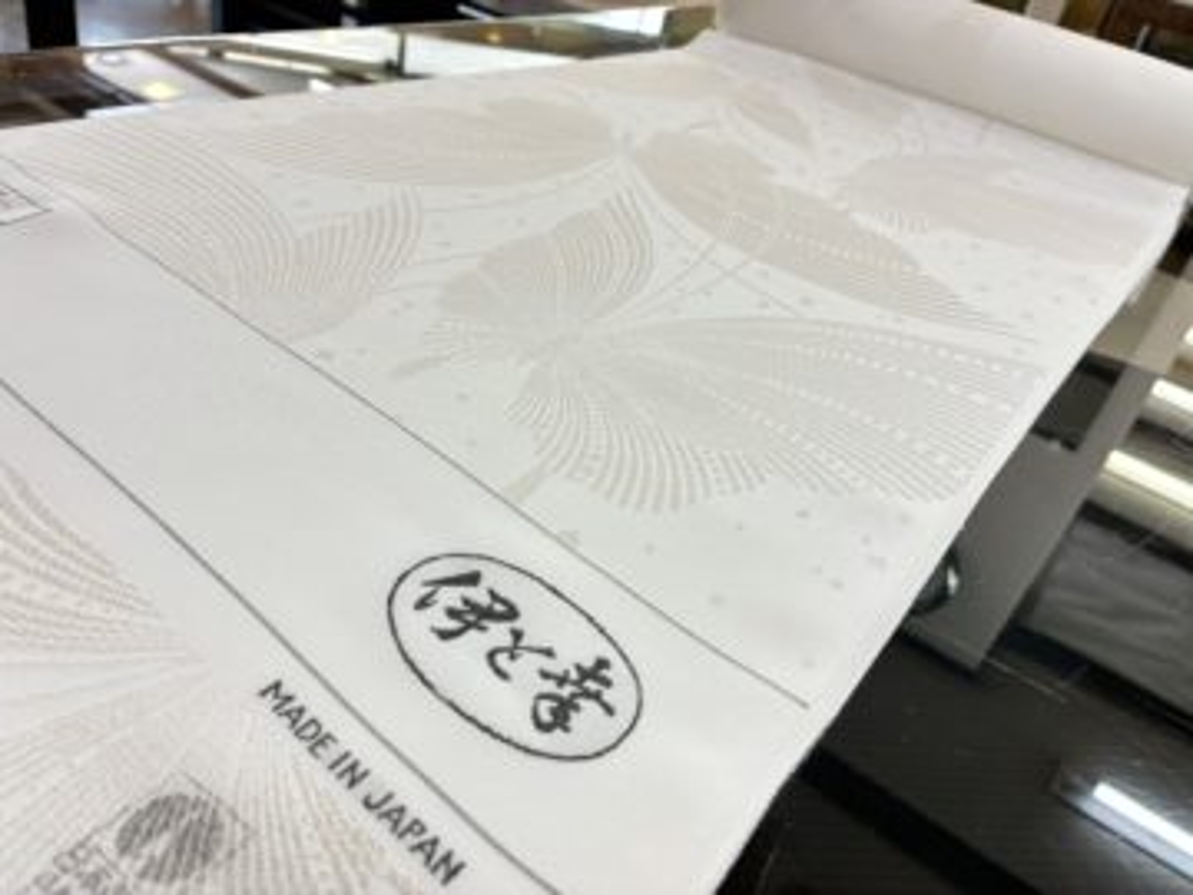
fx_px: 896
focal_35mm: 26
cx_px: 596
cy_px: 448
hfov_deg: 67.3
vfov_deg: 53.1
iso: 125
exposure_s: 1/60
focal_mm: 4.2
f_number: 1.64
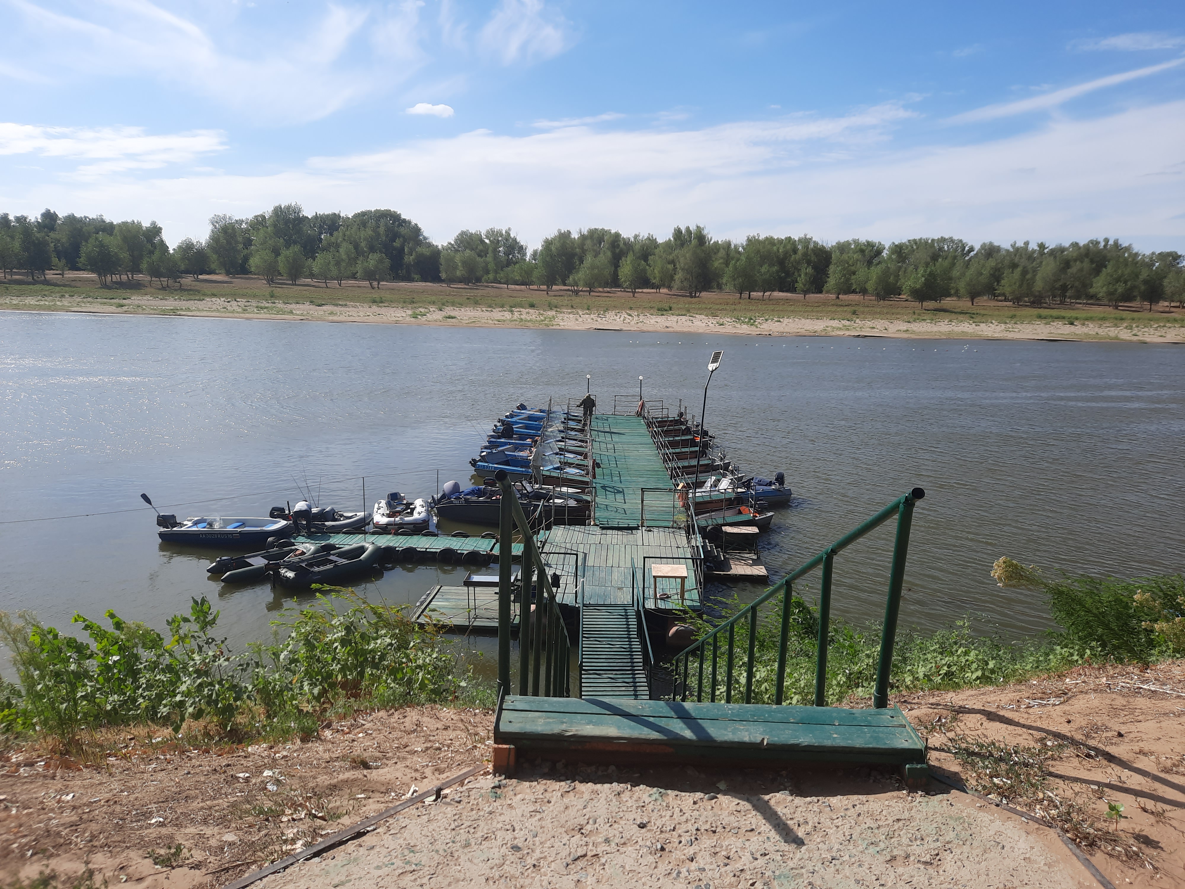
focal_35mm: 25
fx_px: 856
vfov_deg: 54.9
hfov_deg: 69.4
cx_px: 592
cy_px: 444
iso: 32
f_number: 2
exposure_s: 1/1504
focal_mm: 4.6
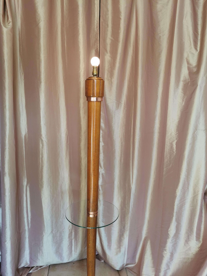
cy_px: 138
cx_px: 104
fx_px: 215
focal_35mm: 27
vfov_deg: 65.3
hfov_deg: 51.4
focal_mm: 5.56
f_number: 1.6
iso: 80
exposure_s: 1/100
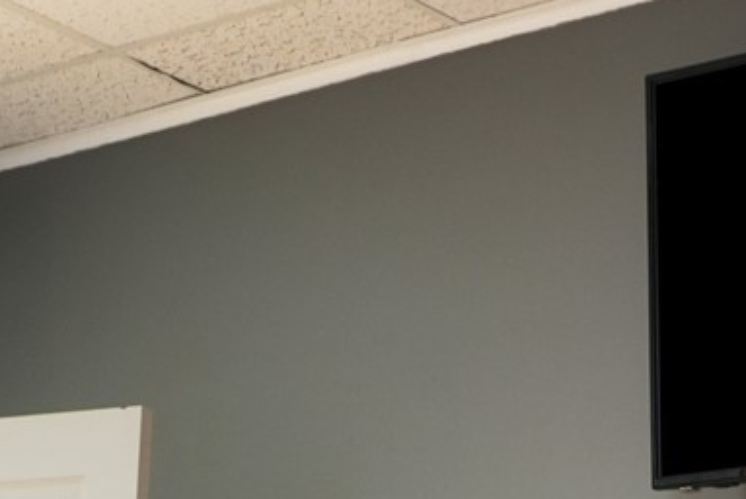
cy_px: 1206
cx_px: 573
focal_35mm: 154
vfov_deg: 8.2
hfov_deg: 13.3
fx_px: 3194
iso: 400
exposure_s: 1/30
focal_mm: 29
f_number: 3.5
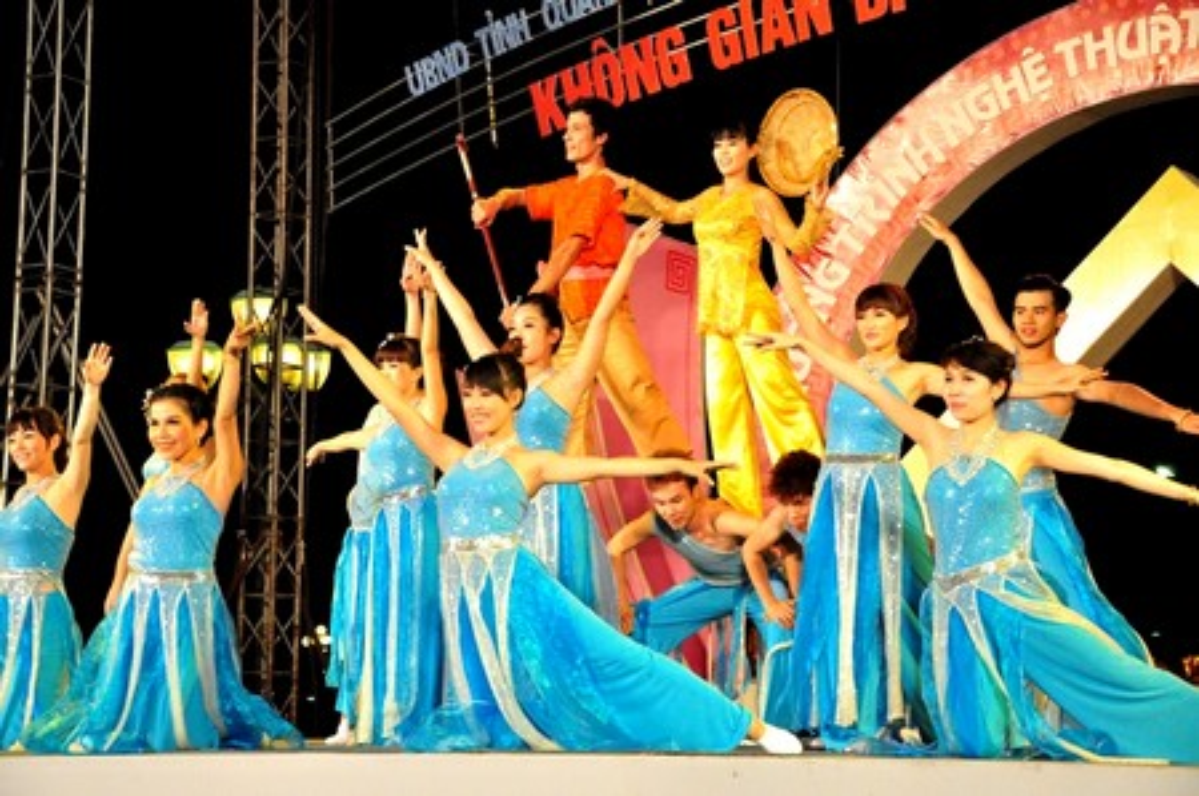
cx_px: 600
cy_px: 398
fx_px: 2894
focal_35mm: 87
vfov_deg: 15.7
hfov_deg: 23.4
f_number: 5
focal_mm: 58
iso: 3200
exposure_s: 1/320
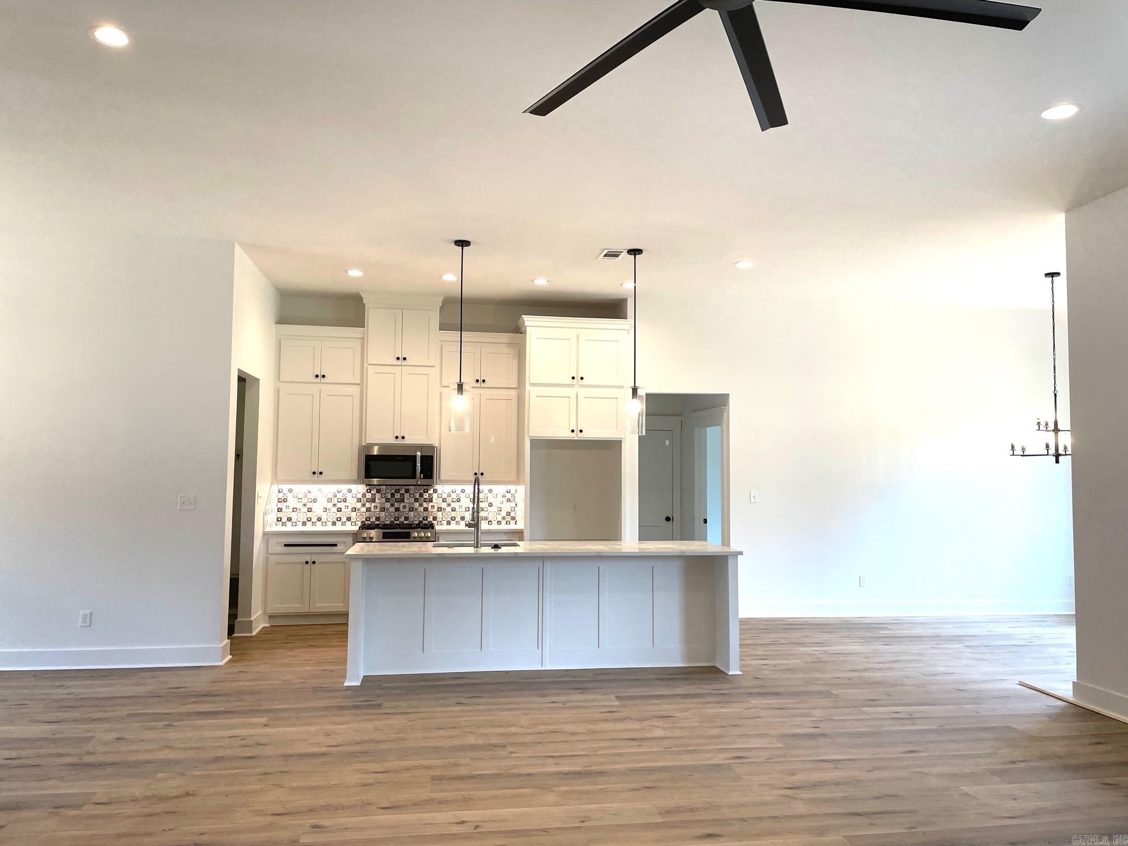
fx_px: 847
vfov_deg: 53.1
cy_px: 423
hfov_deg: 67.3
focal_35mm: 26
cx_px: 564
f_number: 1.6
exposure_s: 1/120
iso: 50
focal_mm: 4.2
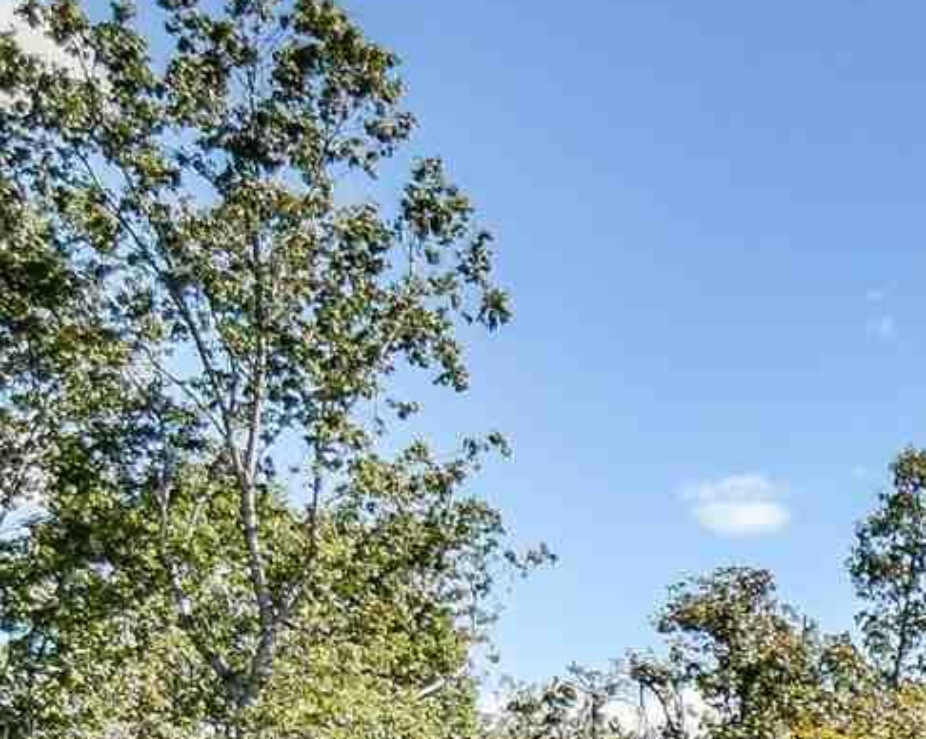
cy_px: 981
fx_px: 2683
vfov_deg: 14.9
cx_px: 1797
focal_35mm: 98
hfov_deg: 15.8
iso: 160
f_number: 2.8
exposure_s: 1/1600
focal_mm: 11
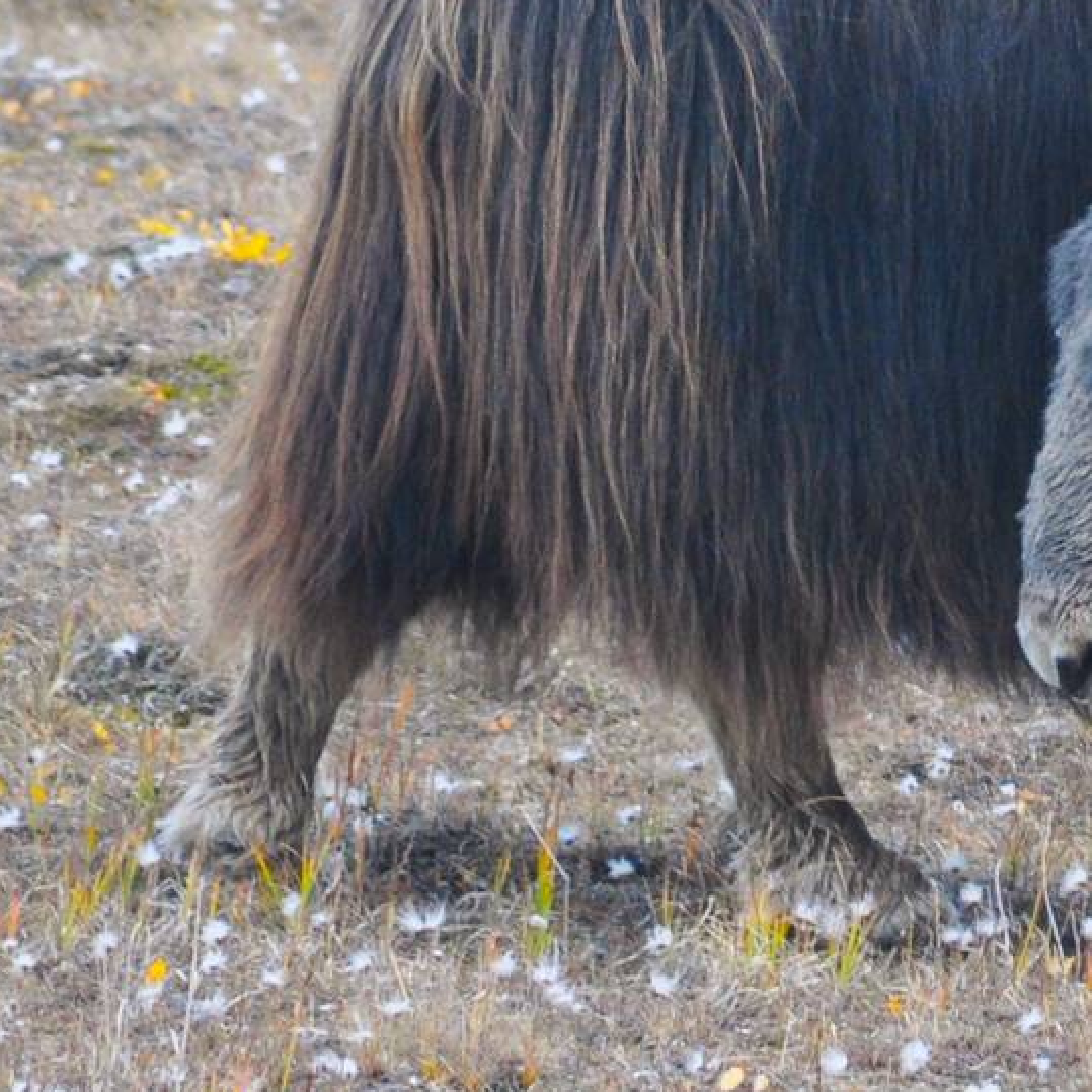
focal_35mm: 1133
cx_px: 1613
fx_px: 40437
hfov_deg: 1.5
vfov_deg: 1.5
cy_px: 283
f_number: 9
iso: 500
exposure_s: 1/125
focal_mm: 300
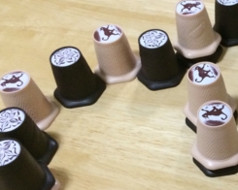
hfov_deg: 23.8
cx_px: 271
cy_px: 154
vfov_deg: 20.5
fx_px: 521
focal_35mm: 74
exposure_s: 1/30
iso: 250
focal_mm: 4.15
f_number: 2.2
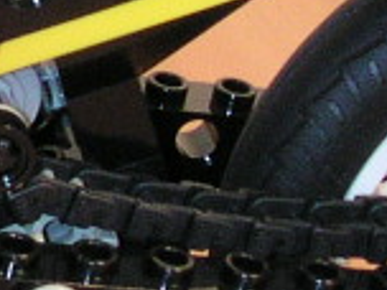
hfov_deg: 7.7
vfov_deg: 5.9
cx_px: -295
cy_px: 86
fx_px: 2795
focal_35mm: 250
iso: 200
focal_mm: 5.6
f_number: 4.5
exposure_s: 1/3
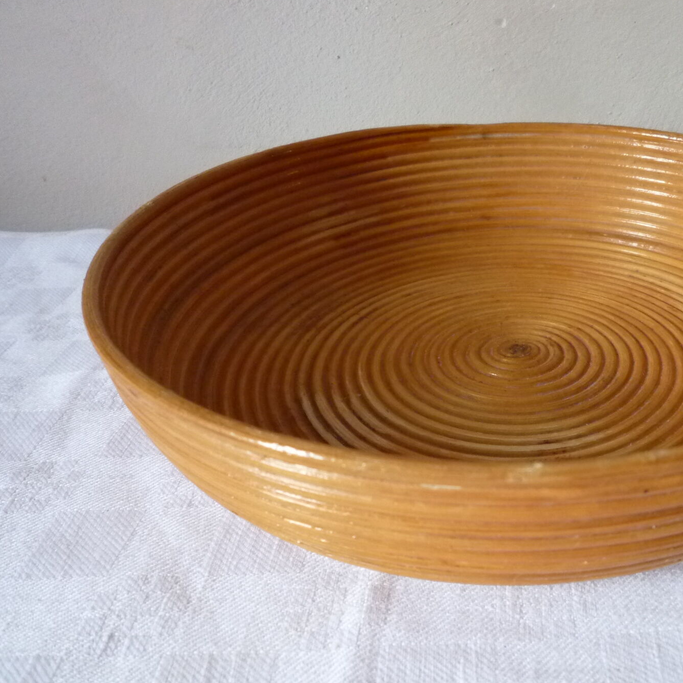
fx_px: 759
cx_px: 516
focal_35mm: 34
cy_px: 375
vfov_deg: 48.4
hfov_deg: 46.6
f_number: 2.8
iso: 400
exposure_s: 1/25
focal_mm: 4.5
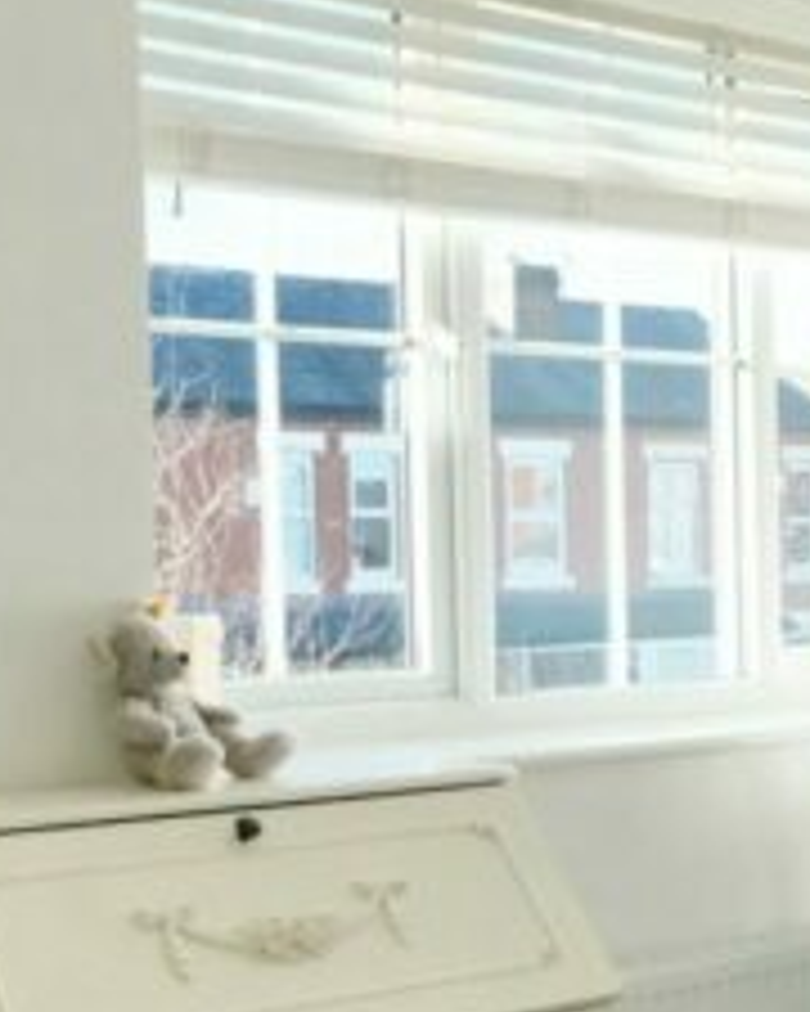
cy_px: 618
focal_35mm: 64
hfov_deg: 22.9
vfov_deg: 29.5
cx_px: 801
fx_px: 1918
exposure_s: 1/1600
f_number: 5.6
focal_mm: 10
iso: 4000
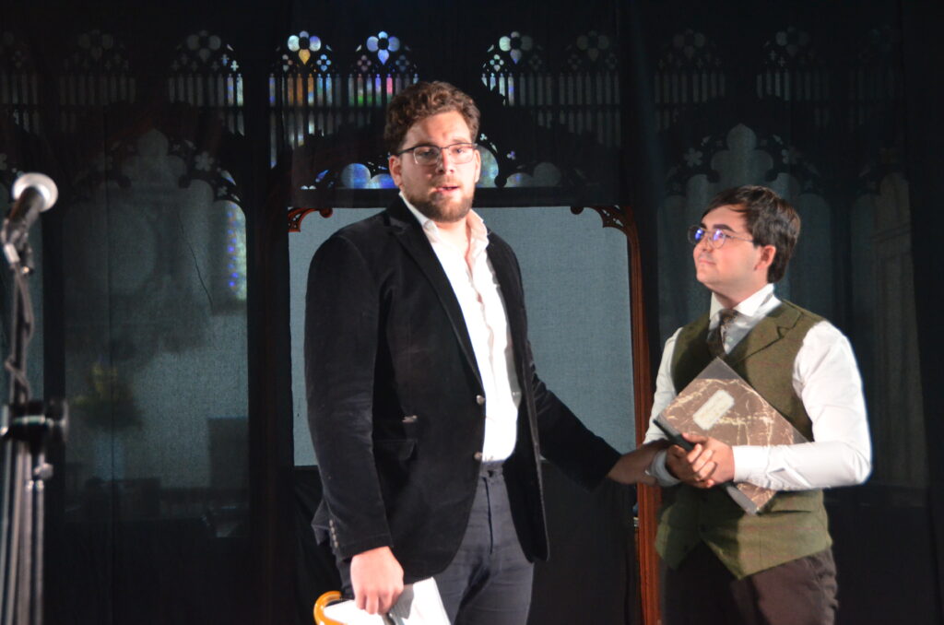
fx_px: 1884
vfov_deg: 18.8
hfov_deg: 28.1
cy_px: 312
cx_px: 472
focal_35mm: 72
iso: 3200
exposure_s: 1/100
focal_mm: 48
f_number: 4.5
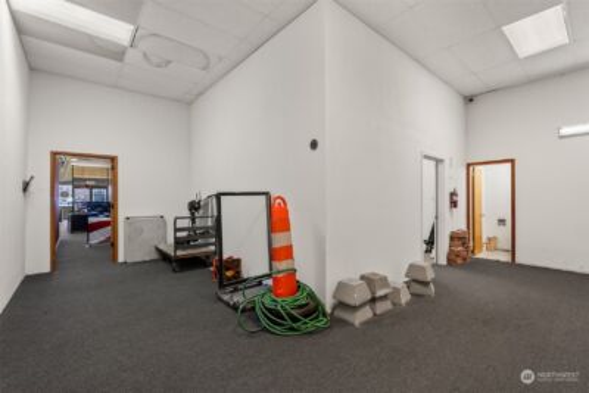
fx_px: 262
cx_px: 294
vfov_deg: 73.8
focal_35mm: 16
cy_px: 196
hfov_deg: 96.7
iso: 500
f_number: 8
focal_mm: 16
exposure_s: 1/5
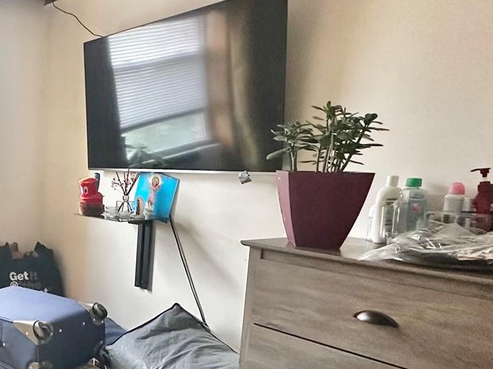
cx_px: -49
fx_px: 584
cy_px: 263
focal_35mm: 41
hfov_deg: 38.1
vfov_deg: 34.6
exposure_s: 1/120
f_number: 2.2
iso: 320
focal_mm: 2.22
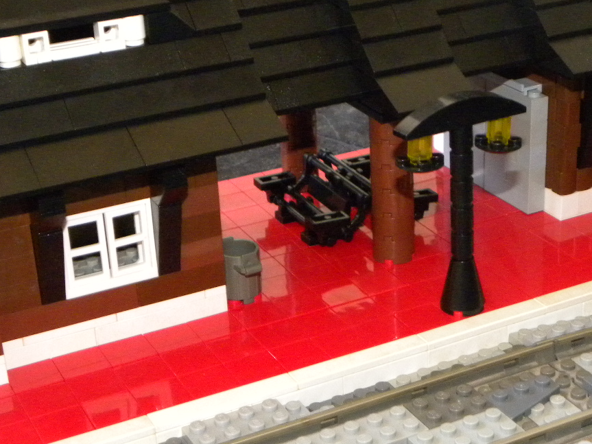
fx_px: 1300
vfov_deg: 19.4
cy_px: 246
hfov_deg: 25.7
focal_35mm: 76
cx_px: 323
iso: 400
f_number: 3.2
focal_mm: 7.3
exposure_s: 1/30
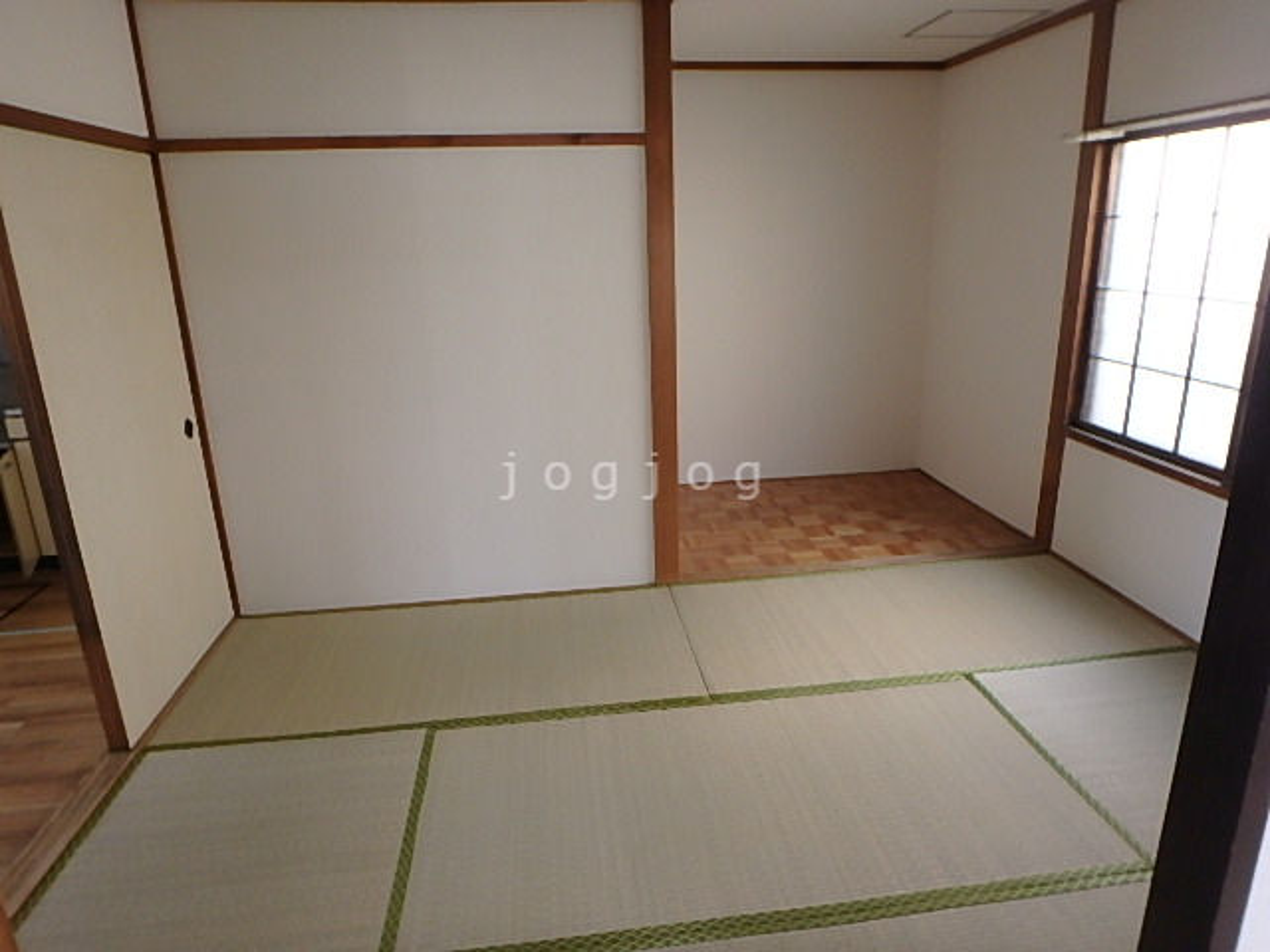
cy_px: 476
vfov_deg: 63.4
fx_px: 770
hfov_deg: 79.0
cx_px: 635
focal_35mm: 21
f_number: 3.5
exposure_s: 1/30
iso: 320
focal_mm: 3.7
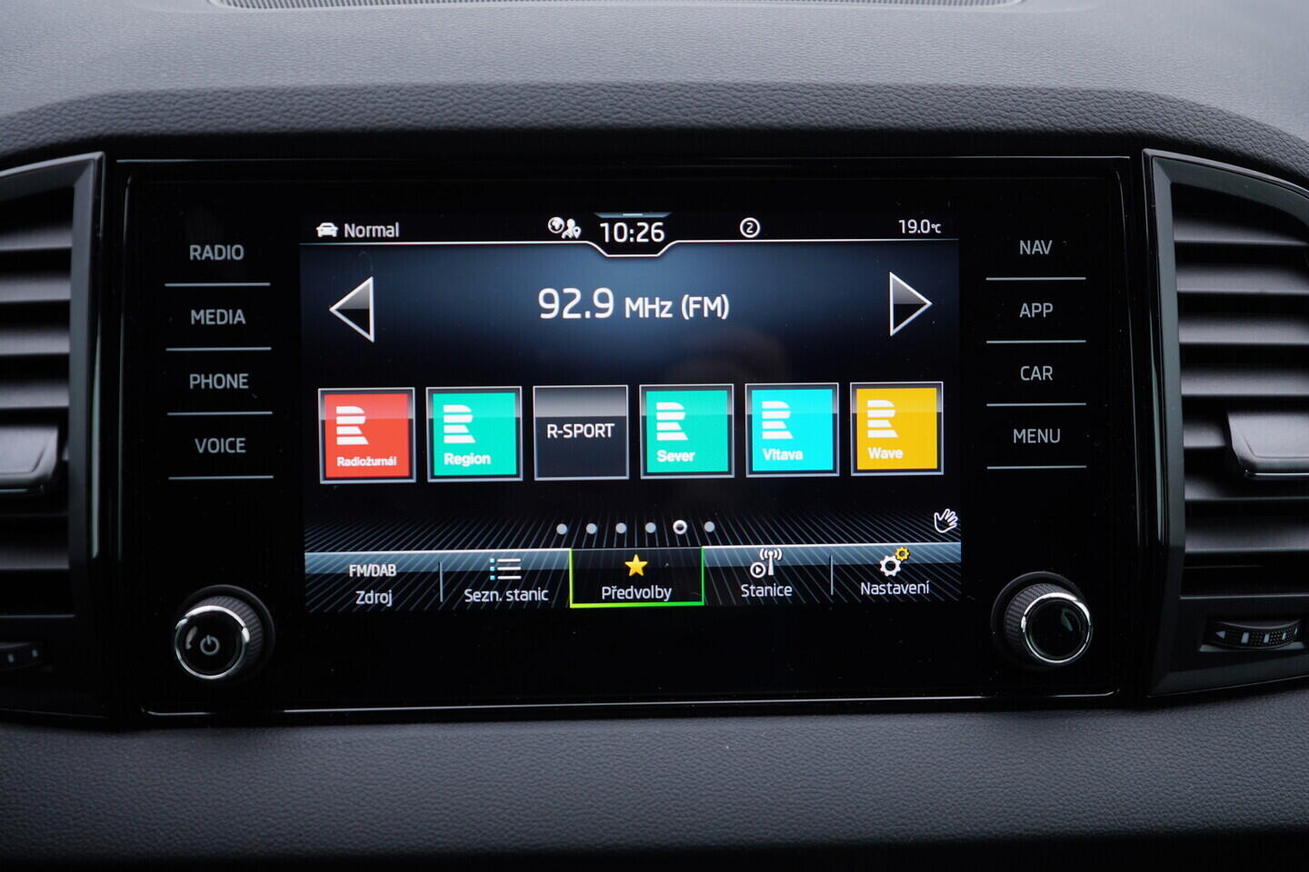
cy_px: 436
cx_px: 654
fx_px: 1309
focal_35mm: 36
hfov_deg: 53.1
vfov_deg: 36.9
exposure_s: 1/50
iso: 125
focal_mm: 24
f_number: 3.2
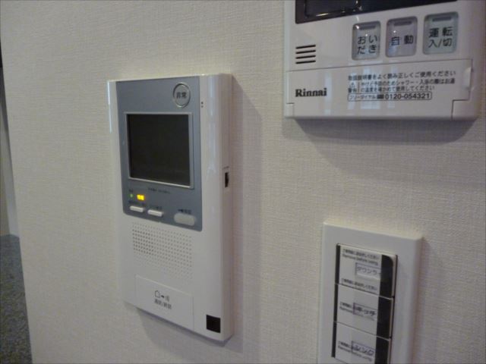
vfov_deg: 49.7
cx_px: 243
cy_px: 182
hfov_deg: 63.4
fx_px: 393
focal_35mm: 28
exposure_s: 1/50
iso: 800
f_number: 3.1
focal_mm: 5
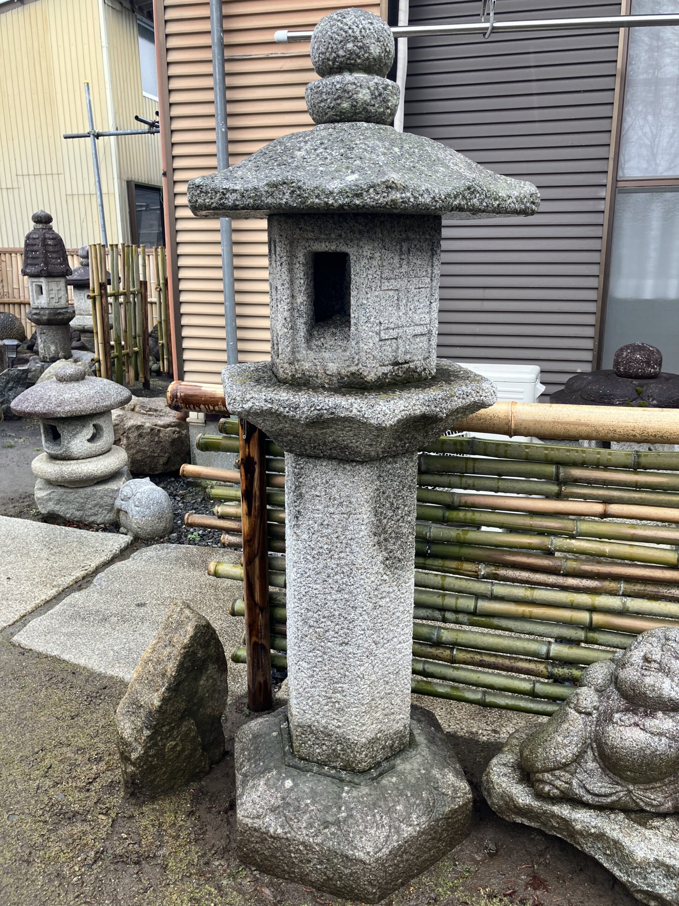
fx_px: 732
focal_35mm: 28
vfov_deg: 63.4
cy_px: 453
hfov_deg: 49.7
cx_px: 340
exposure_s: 1/121
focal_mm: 3.99
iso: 32
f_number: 1.8
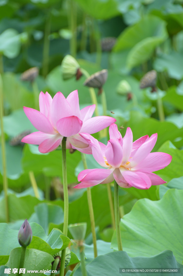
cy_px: 138
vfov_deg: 5.7
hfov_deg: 3.8
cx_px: 92
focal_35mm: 360
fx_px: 2749
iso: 200
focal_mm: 240
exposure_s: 1/200
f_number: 6.3
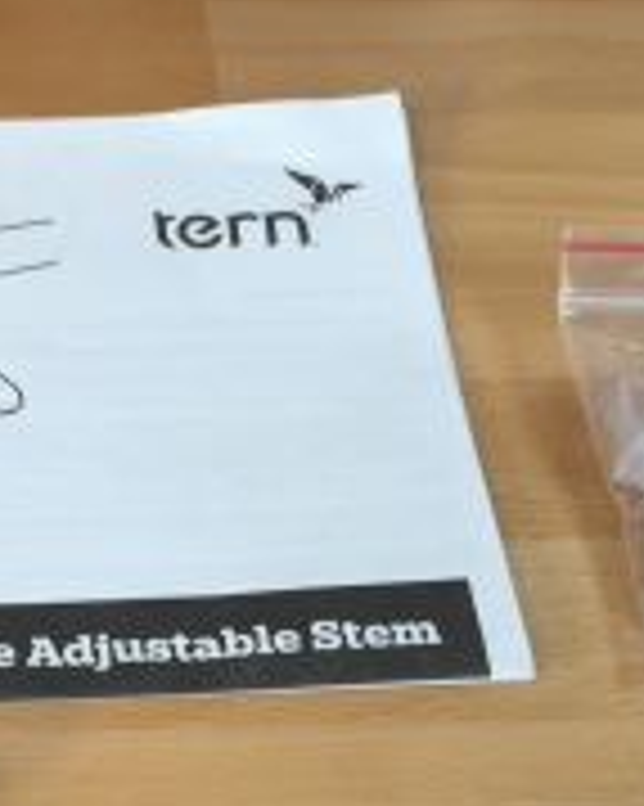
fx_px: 1812
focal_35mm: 76
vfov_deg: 24.7
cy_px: 630
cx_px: 104
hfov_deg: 19.9
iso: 32
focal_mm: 4.15
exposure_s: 1/50
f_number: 2.2
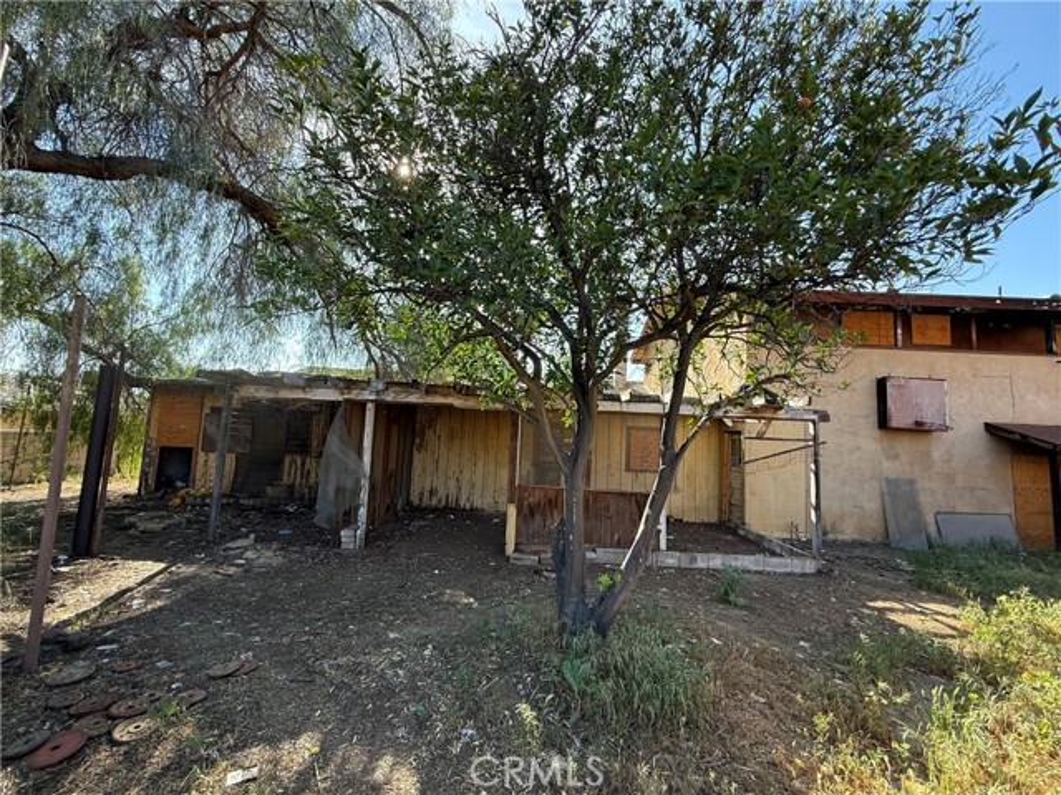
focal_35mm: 14
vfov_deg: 85.7
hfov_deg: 102.1
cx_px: 530
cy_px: 398
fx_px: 429
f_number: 2.2
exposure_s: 1/249
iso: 64
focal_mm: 2.22
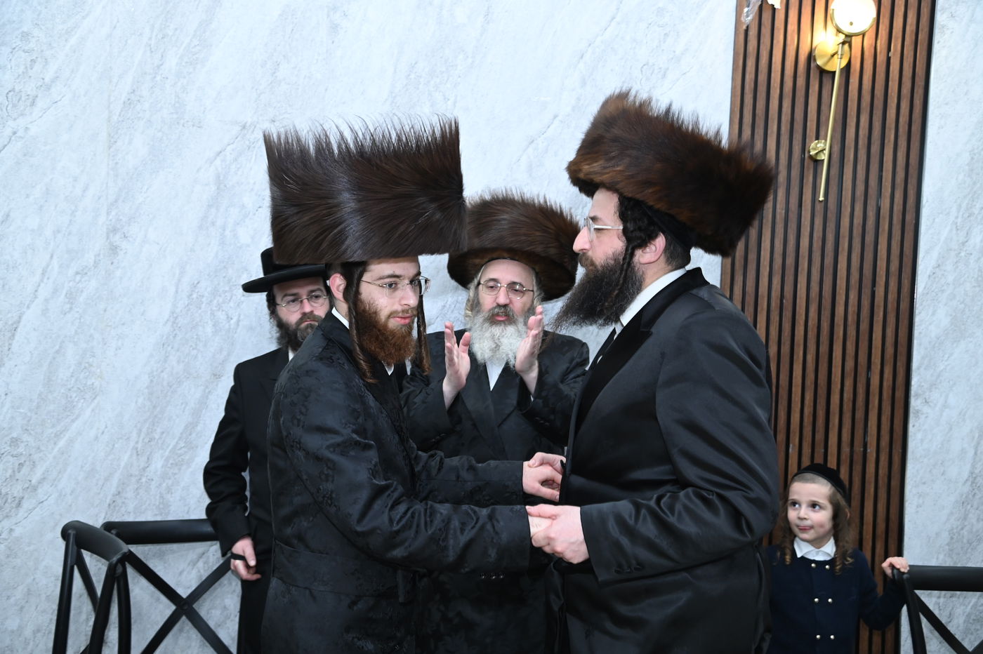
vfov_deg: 33.4
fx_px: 1092
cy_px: 327
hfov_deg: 48.5
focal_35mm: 40
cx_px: 492
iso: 2000
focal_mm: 40
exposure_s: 1/125
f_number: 4.5
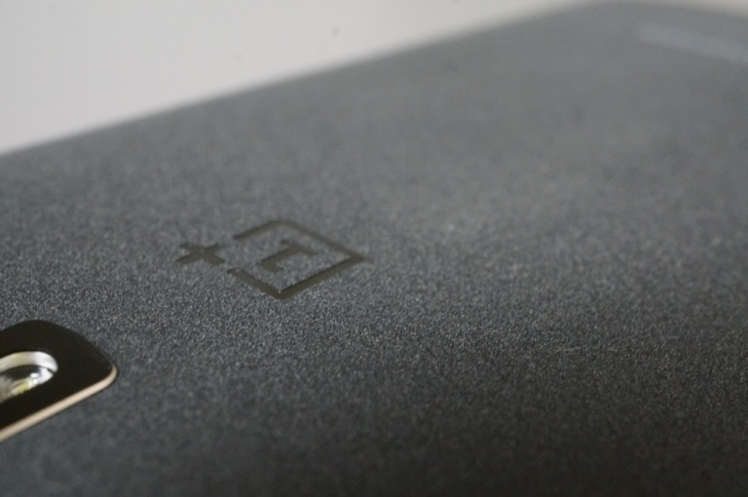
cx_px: 374
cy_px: 248
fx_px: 934
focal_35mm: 45
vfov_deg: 29.8
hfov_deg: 43.7
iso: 3200
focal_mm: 30
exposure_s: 1/15
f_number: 13
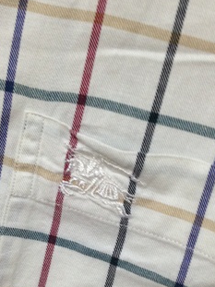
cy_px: 218
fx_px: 597
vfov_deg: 26.7
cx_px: 88
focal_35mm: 72
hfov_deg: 20.4
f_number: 2.4
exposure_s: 1/20
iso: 160
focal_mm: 4.28
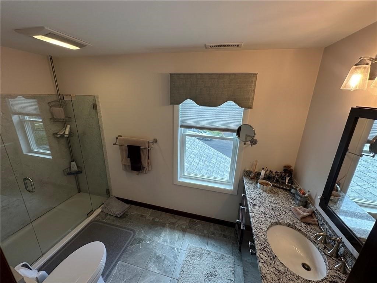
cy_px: 142
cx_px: 188
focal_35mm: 14
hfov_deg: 102.1
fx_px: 152
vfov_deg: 85.7
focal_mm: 2.22
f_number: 2.2
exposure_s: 1/120
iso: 50
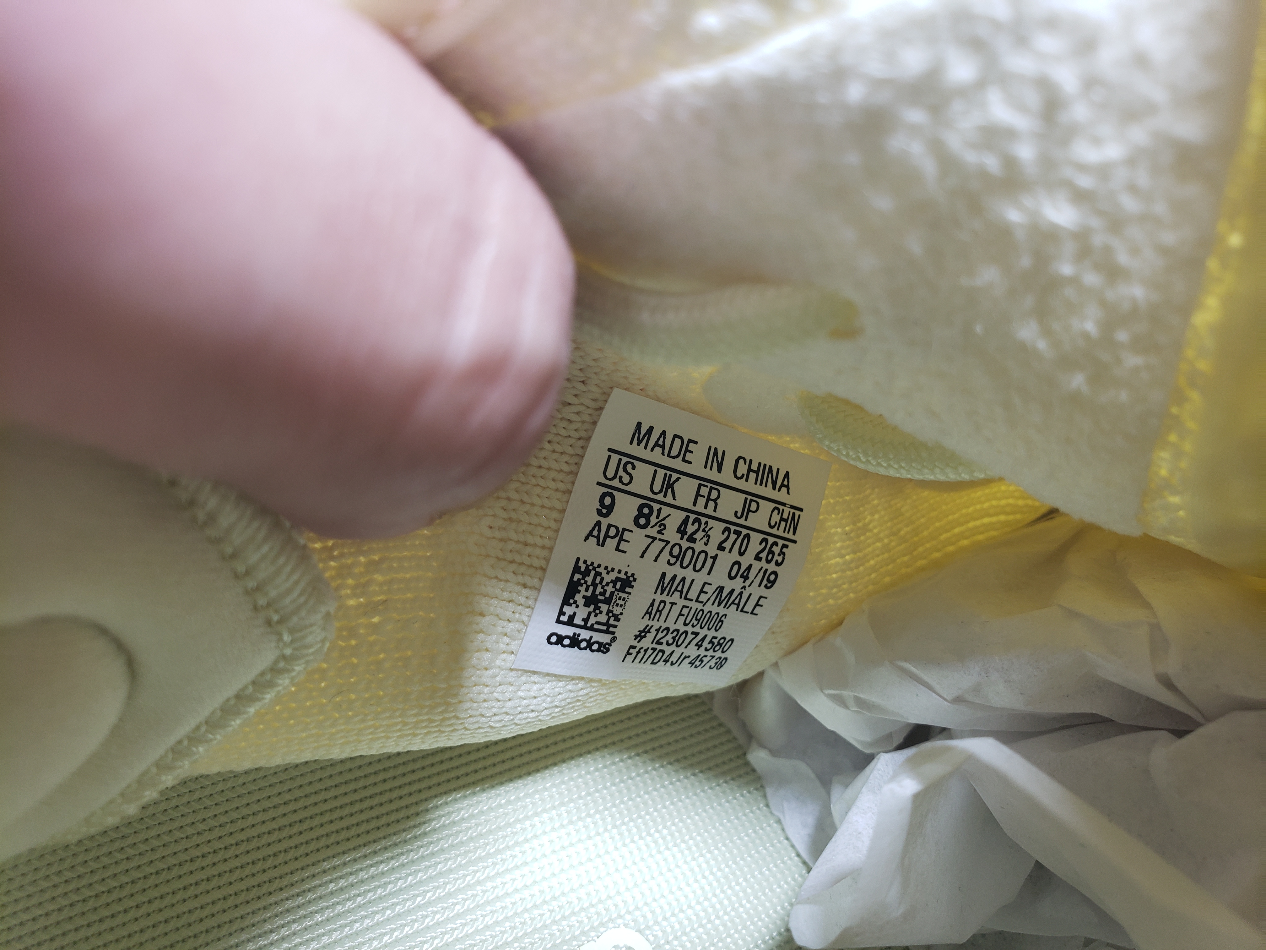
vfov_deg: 53.1
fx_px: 951
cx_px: 633
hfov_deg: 67.3
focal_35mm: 26
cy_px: 475
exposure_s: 1/100
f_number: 2.4
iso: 100
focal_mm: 4.3
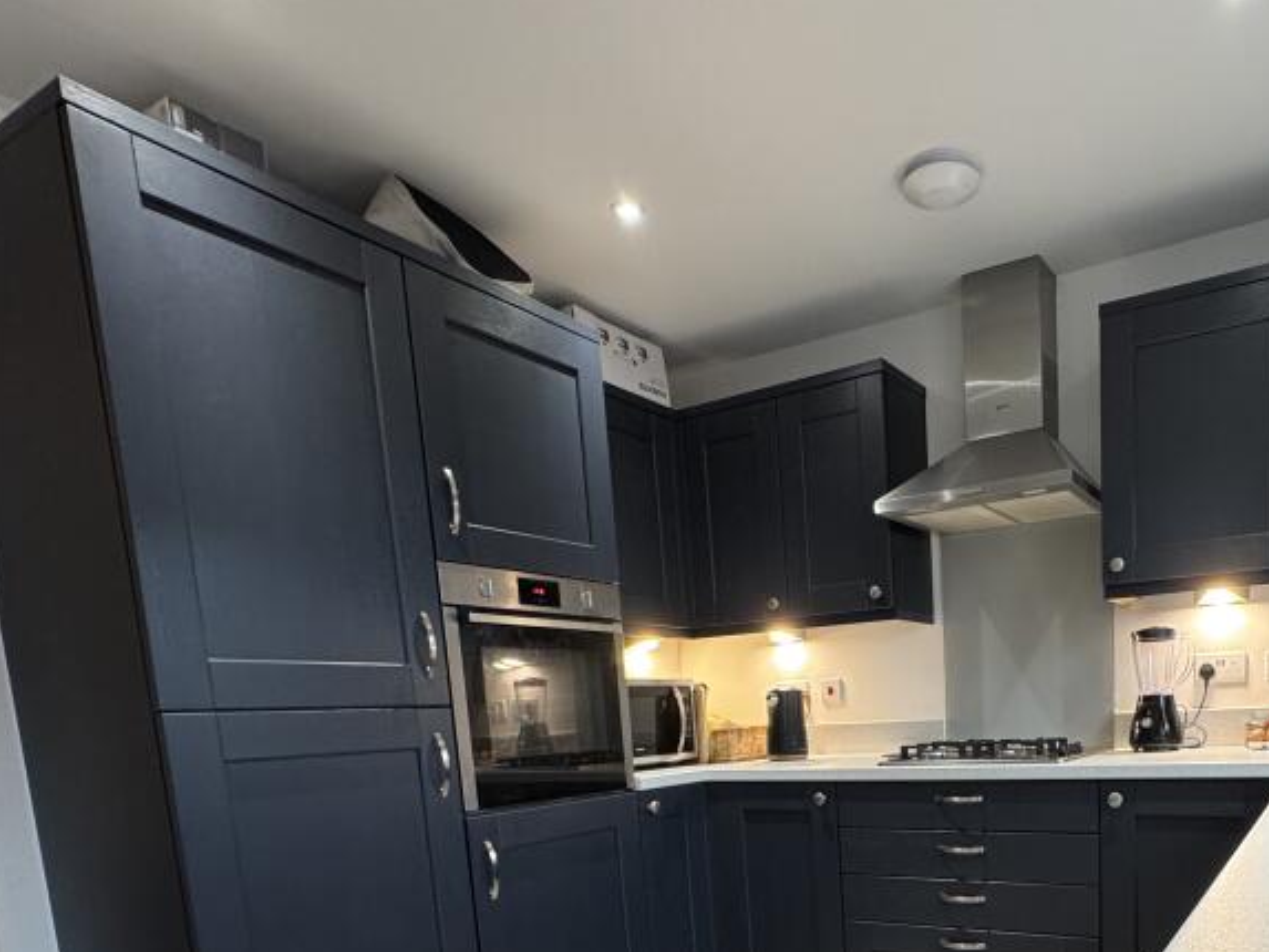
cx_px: 873
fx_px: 917
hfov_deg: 67.0
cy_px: 841
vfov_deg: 49.4
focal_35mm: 25
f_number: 2.2
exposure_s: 1/50
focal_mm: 2.22
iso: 250
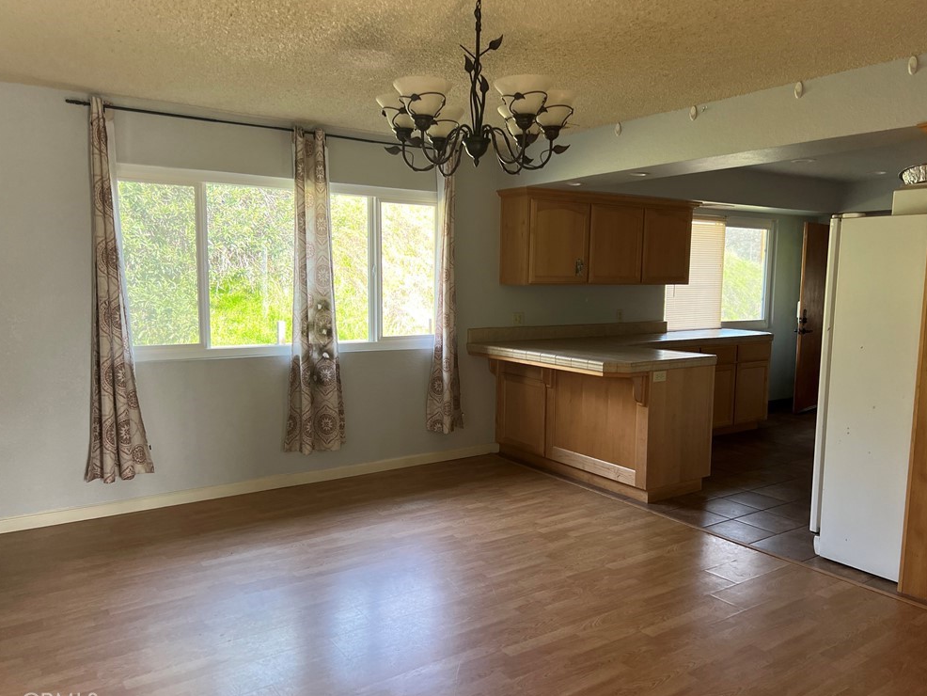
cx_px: 475
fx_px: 723
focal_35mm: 27
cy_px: 354
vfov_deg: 51.4
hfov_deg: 65.3
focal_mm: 5.7
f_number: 1.5
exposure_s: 1/104
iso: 125
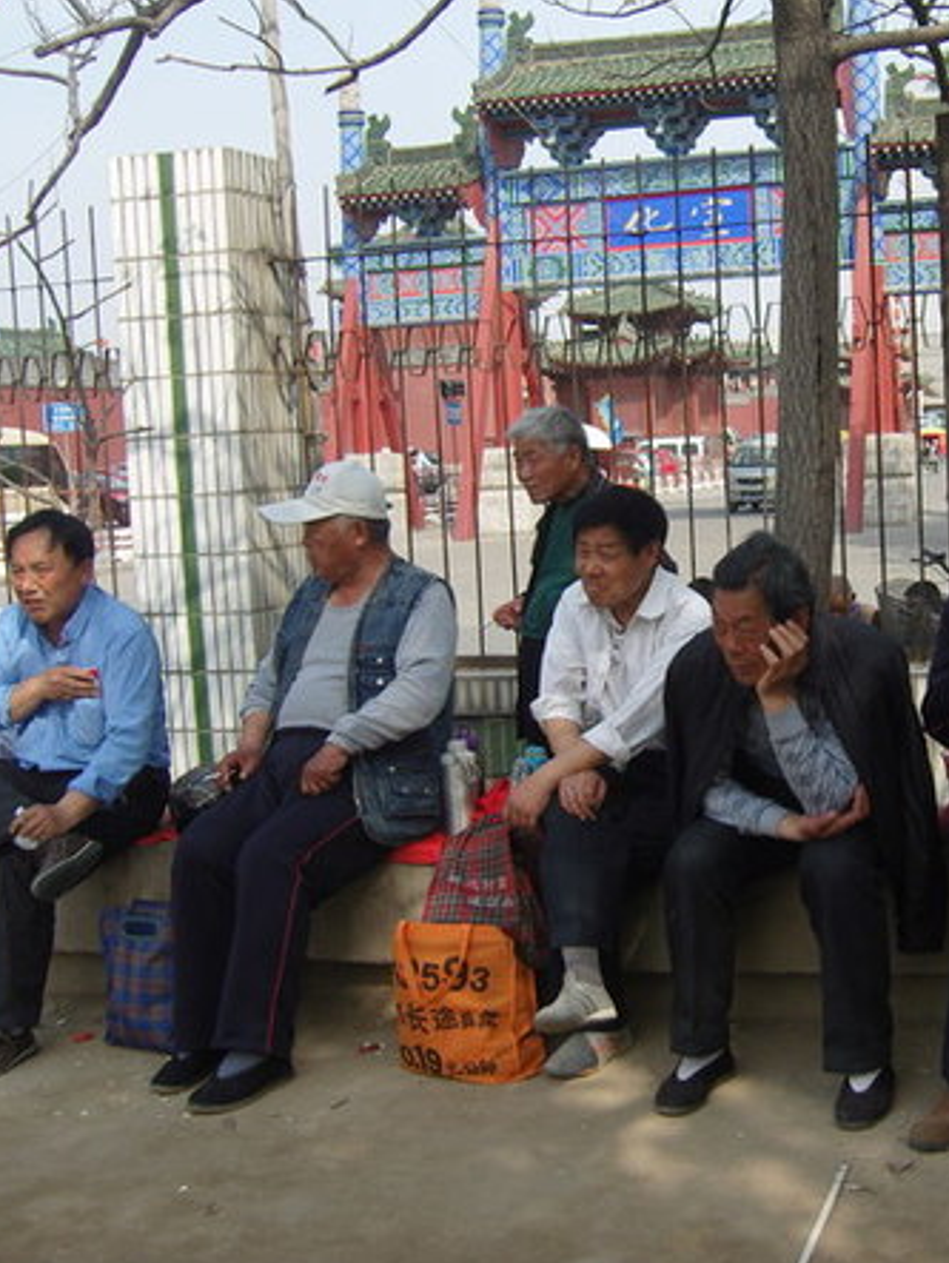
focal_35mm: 46
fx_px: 1679
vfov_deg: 41.2
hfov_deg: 30.7
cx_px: 775
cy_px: 639
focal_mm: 7.3
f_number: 7
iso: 100
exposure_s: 1/200
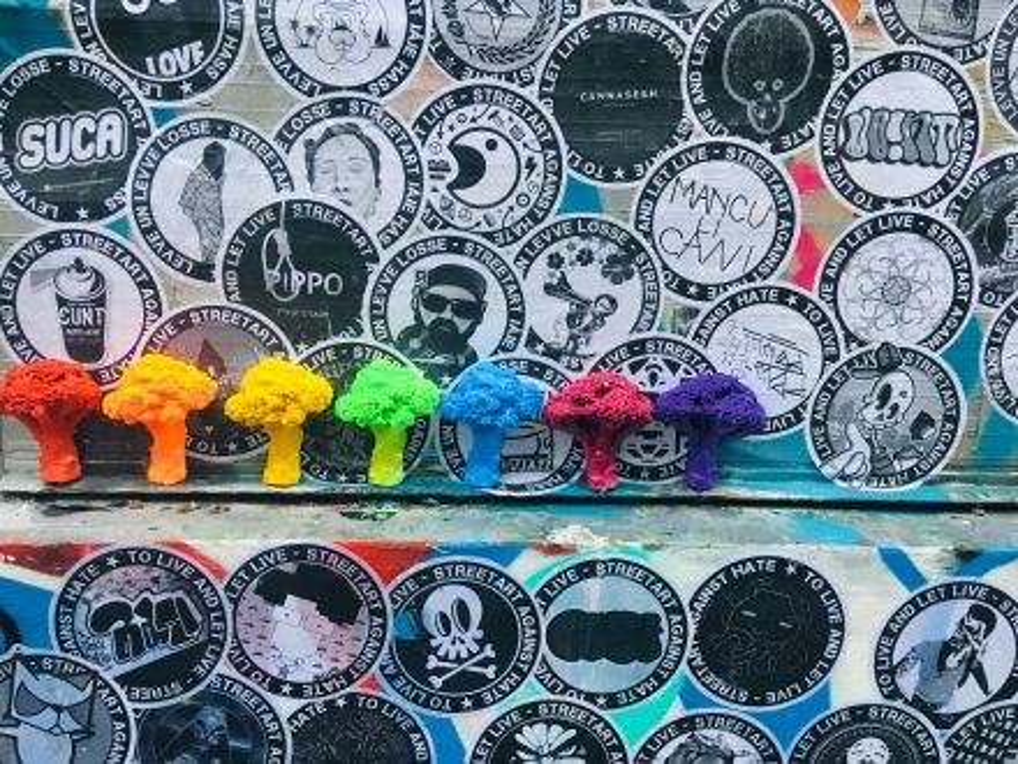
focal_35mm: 29
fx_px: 853
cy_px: 382
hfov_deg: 61.7
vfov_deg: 48.2
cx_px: 509
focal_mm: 4.15
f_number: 2.2
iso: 80
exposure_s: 1/33
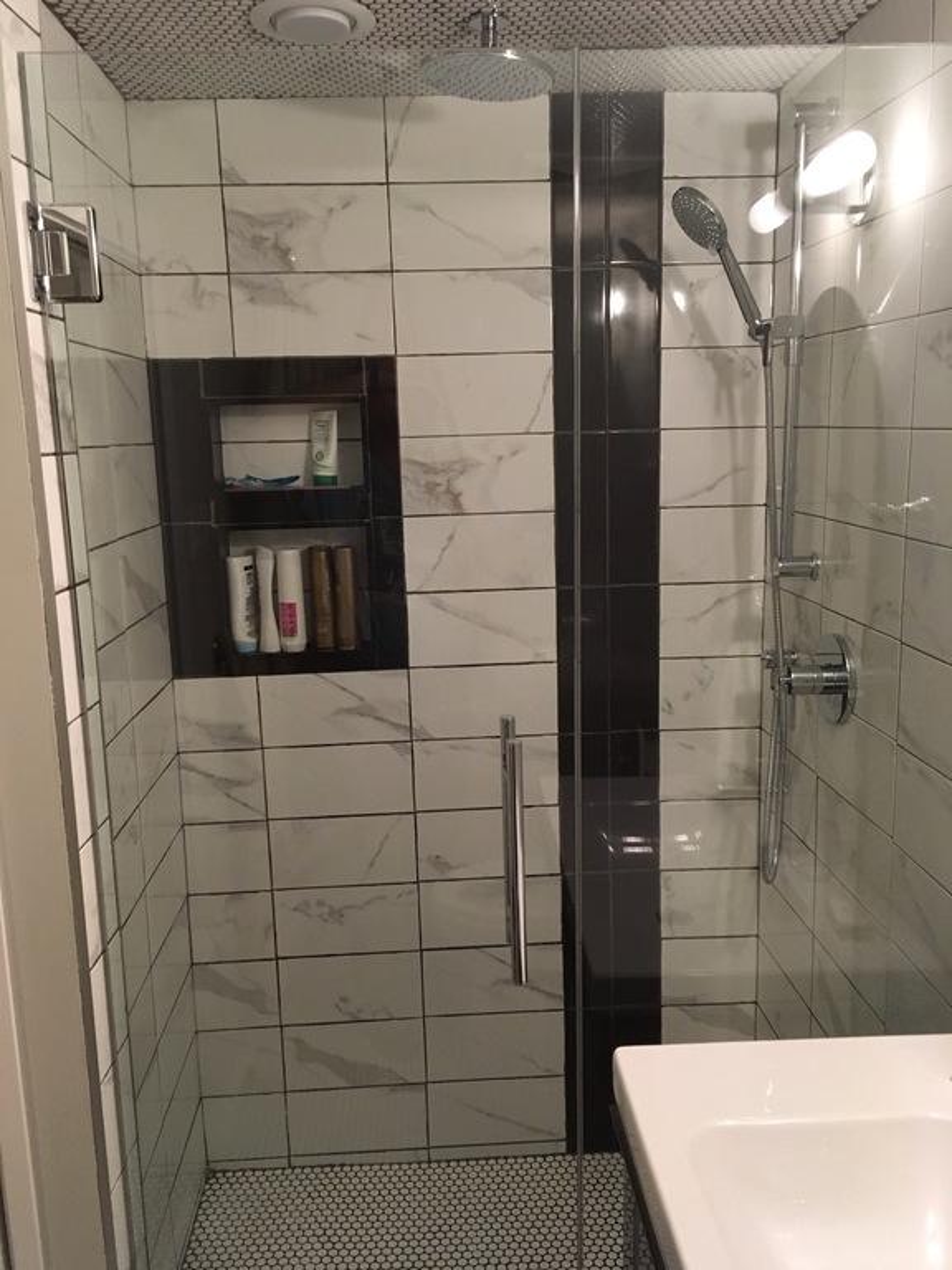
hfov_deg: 48.2
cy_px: 635
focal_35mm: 29
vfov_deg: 61.7
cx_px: 476
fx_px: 1063
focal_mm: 4.15
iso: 160
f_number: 2.2
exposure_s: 1/30
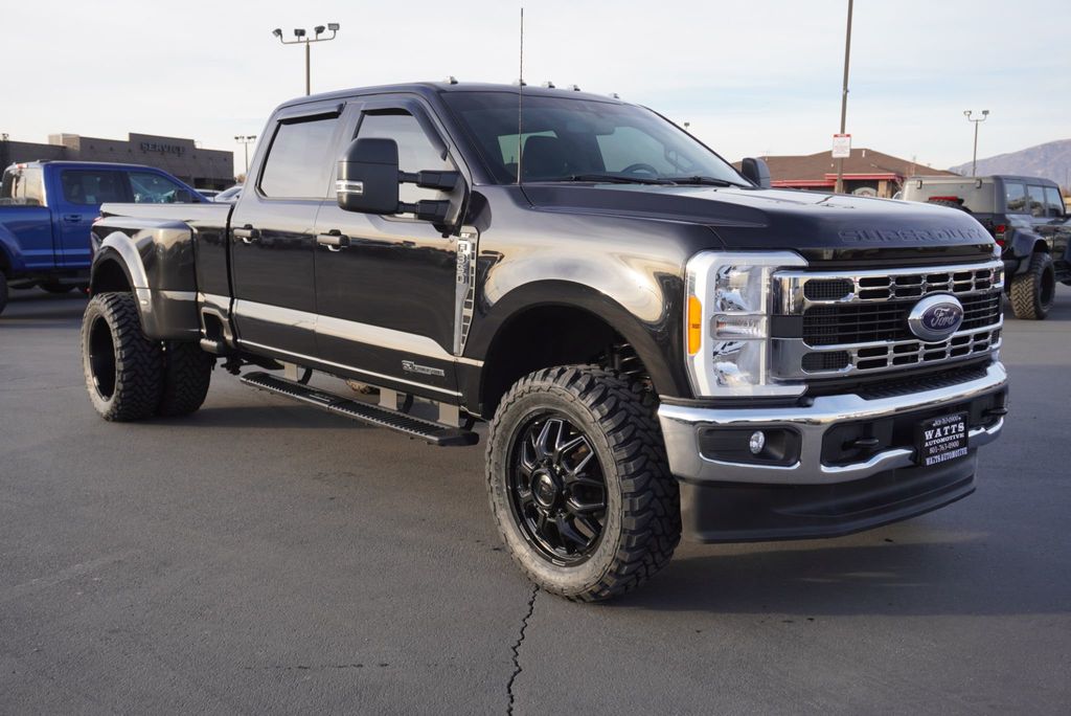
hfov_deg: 55.1
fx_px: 1027
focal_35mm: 34
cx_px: 536
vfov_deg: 38.4
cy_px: 358
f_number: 5.6
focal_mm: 23
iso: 100
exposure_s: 1/125
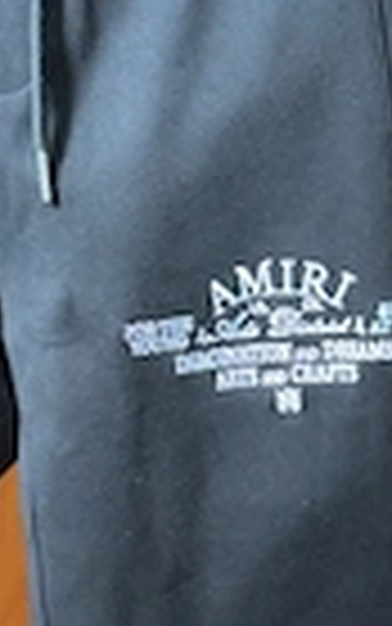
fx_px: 2493
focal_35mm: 146
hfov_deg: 9.0
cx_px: 45
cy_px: 500
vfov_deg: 14.2
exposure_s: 1/13
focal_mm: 6.76
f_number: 1.78
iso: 80
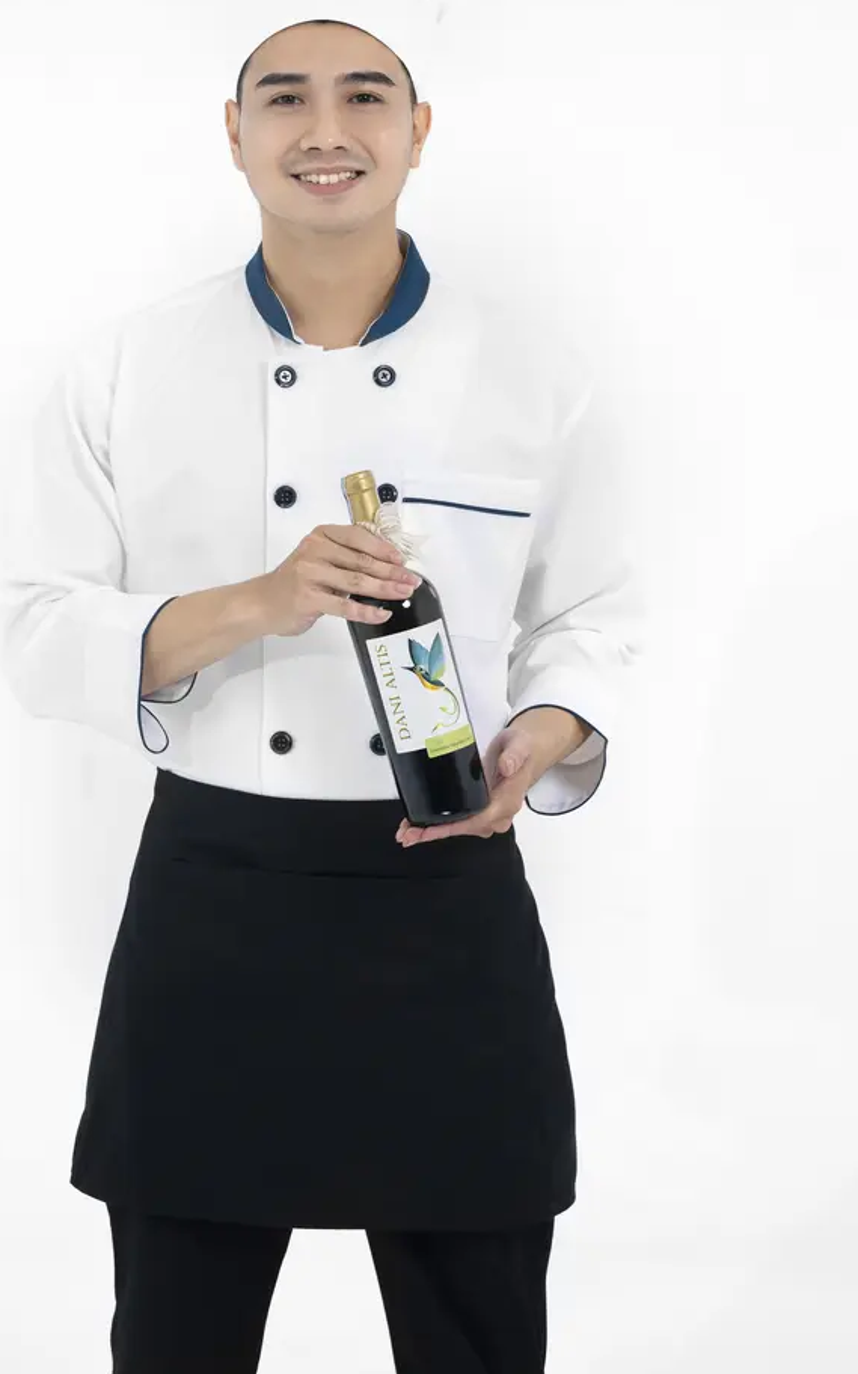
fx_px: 3743
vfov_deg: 20.8
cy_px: 582
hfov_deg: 13.1
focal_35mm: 100
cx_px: 356
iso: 160
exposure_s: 1/200
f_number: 8
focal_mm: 85
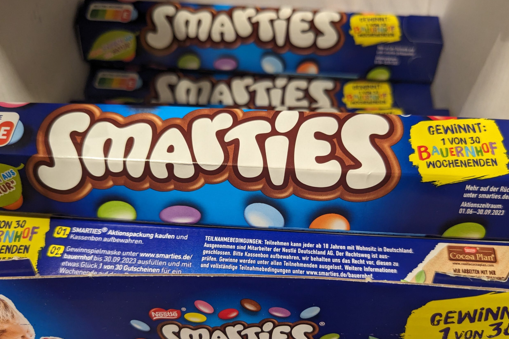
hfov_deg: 63.6
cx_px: 248
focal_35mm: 29
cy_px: 194
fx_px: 410
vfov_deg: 44.8
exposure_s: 1/99.9
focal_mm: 4.38
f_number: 1.73
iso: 153
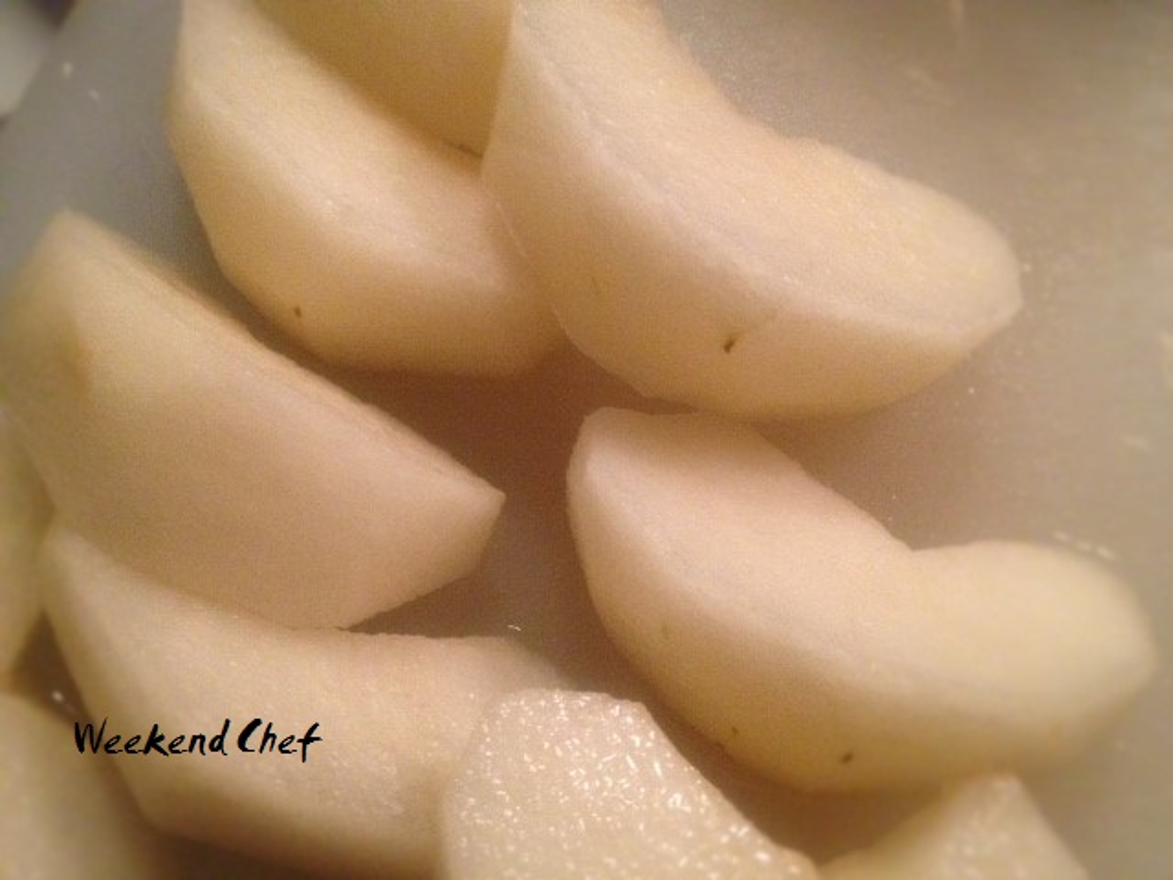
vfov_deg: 40.7
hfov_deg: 52.6
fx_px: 1186
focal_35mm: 35
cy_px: 440
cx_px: 586
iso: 320
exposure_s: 1/17
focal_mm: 4.28
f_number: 2.4
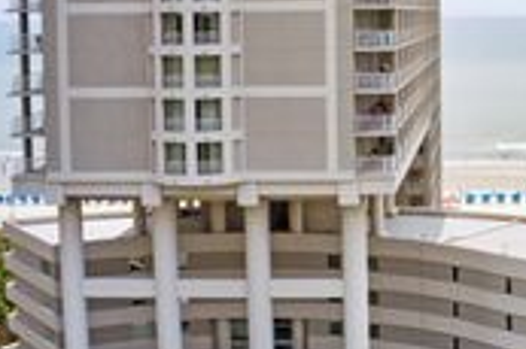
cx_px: 572
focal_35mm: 81
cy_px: 102
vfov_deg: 16.8
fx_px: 1182
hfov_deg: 23.6
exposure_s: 1/500
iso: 100
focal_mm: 10.3
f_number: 8
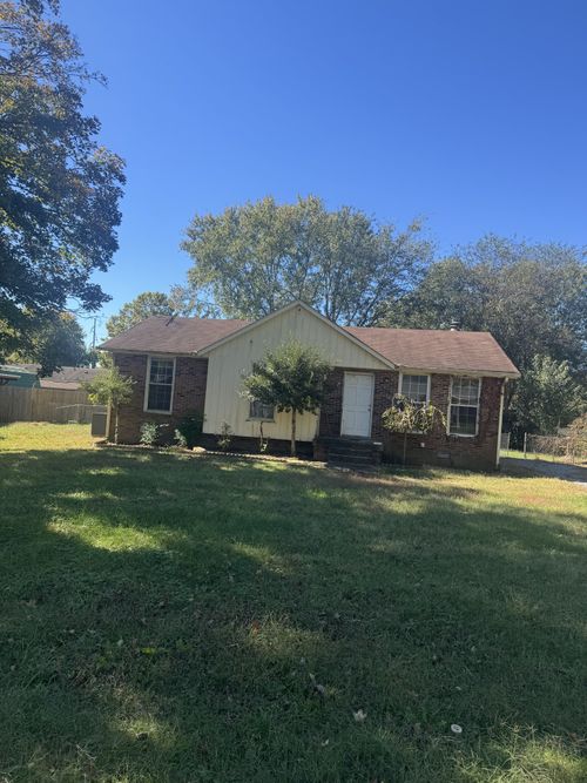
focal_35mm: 24
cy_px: 392
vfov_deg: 71.6
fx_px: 543
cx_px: 294
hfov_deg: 56.8
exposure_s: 1/1818
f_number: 1.78
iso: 80
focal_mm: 6.76
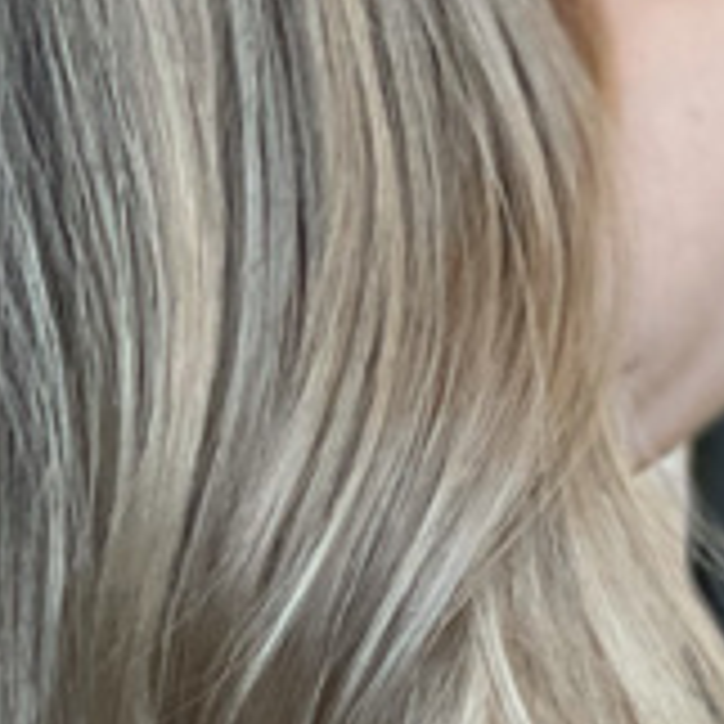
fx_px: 6933
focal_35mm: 293
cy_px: 1124
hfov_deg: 5.9
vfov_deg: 5.9
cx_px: -369
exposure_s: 1/40
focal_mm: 6
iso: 160
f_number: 2
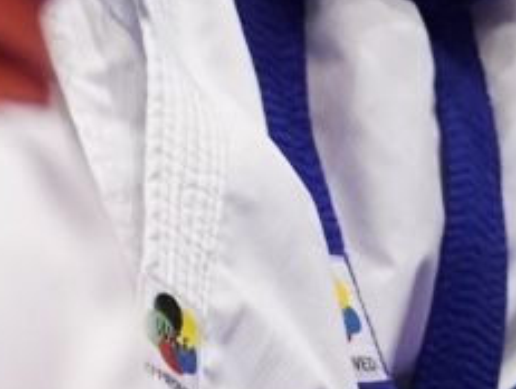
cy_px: -926
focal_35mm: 1496
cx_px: 764
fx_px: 22335
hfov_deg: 1.3
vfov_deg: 1.0
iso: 3200
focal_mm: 200
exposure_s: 1/1000
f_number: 2.8
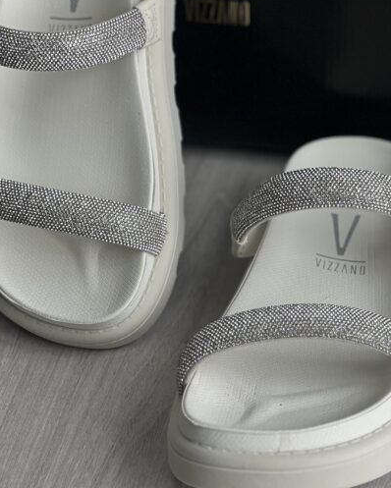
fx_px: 2038
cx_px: 232
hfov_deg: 11.0
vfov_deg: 13.6
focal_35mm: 141
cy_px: 137
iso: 25
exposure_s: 1/120
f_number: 2.8
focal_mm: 9
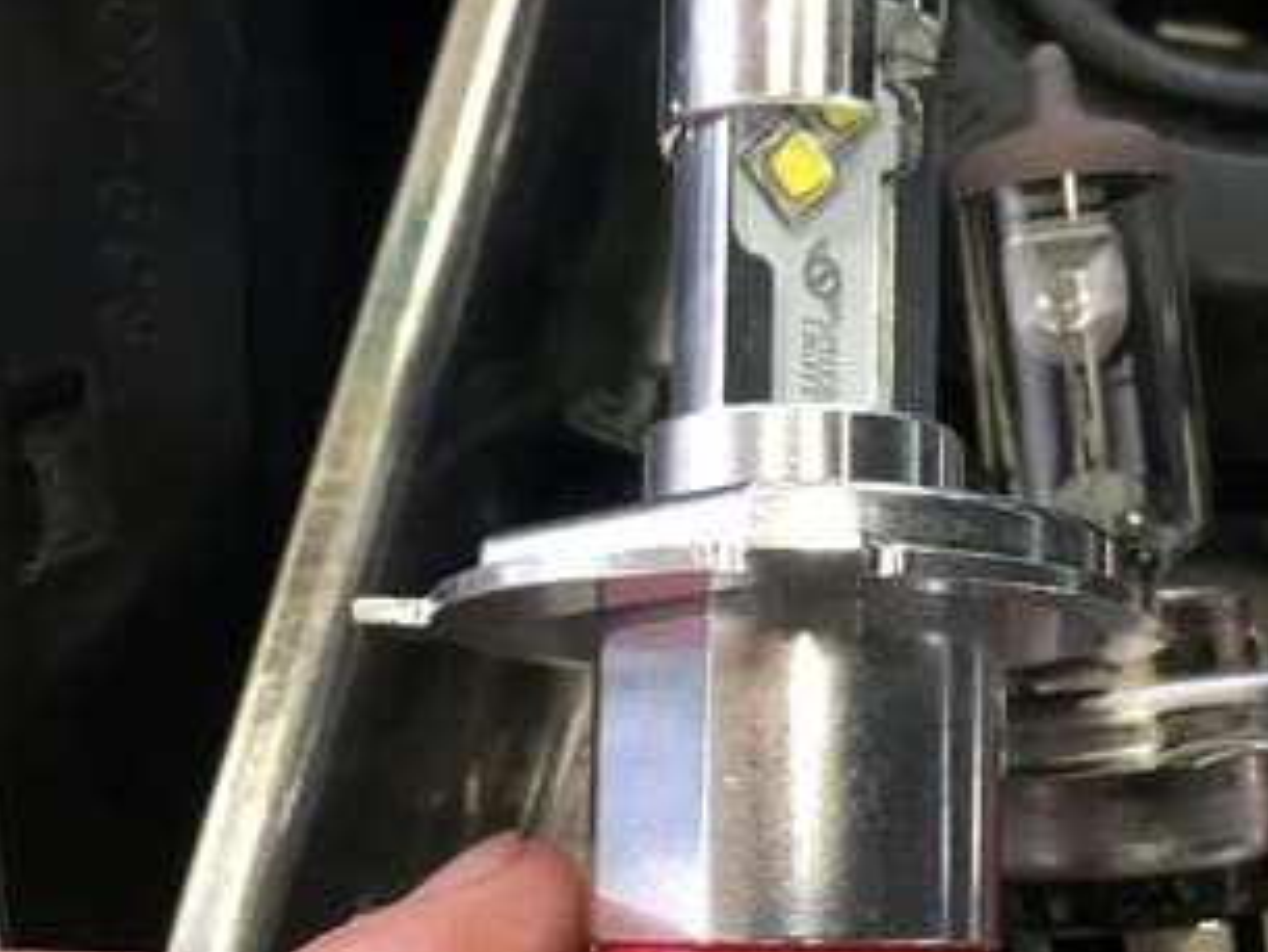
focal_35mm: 57
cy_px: 669
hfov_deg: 33.4
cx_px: 861
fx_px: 2089
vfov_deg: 25.5
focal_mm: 4.15
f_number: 2.2
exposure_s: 1/30
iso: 64
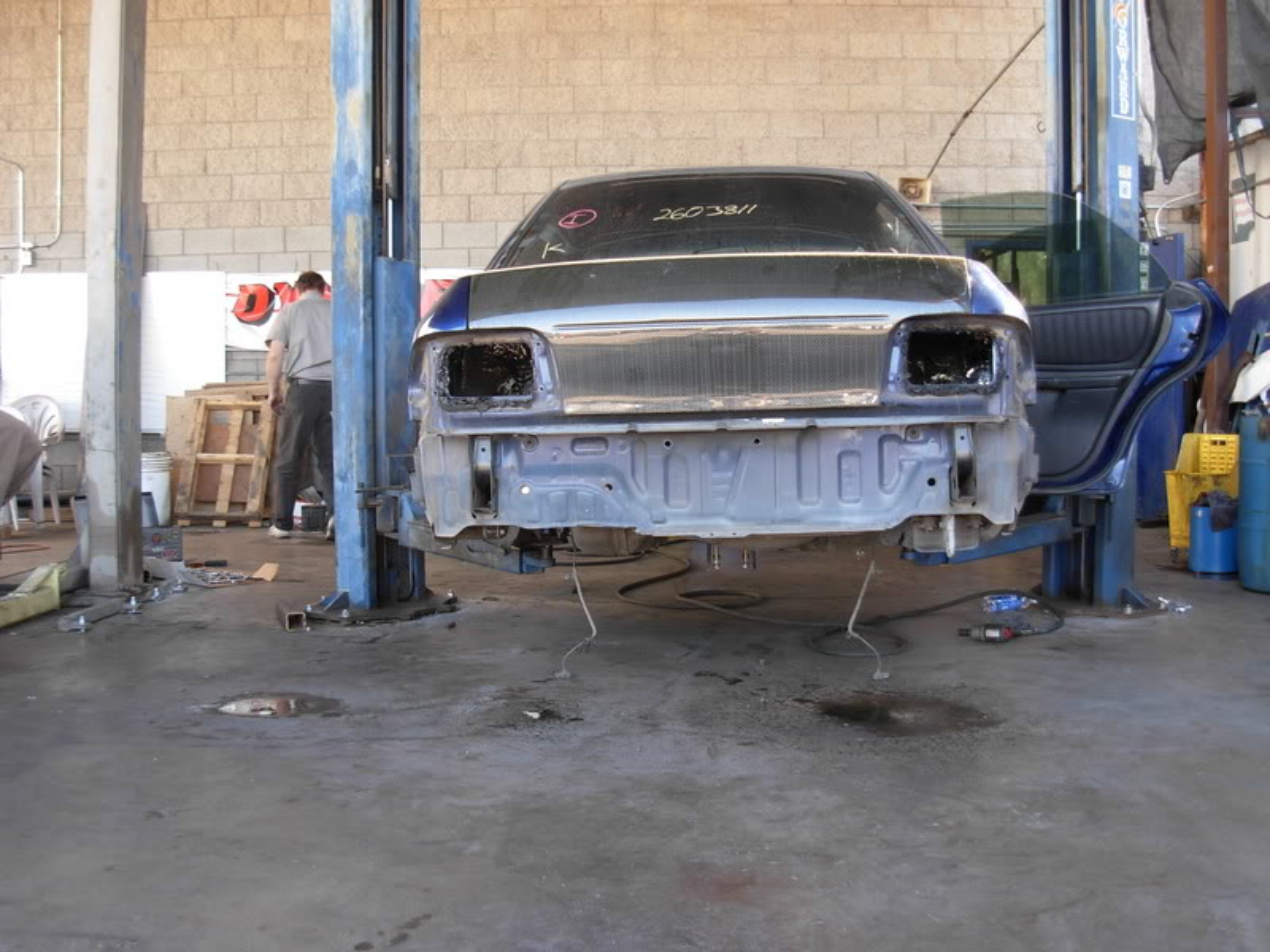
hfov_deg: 49.0
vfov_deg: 37.7
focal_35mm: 38
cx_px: 635
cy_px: 476
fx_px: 1394
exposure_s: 1/32
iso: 79
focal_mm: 6.3
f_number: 2.9
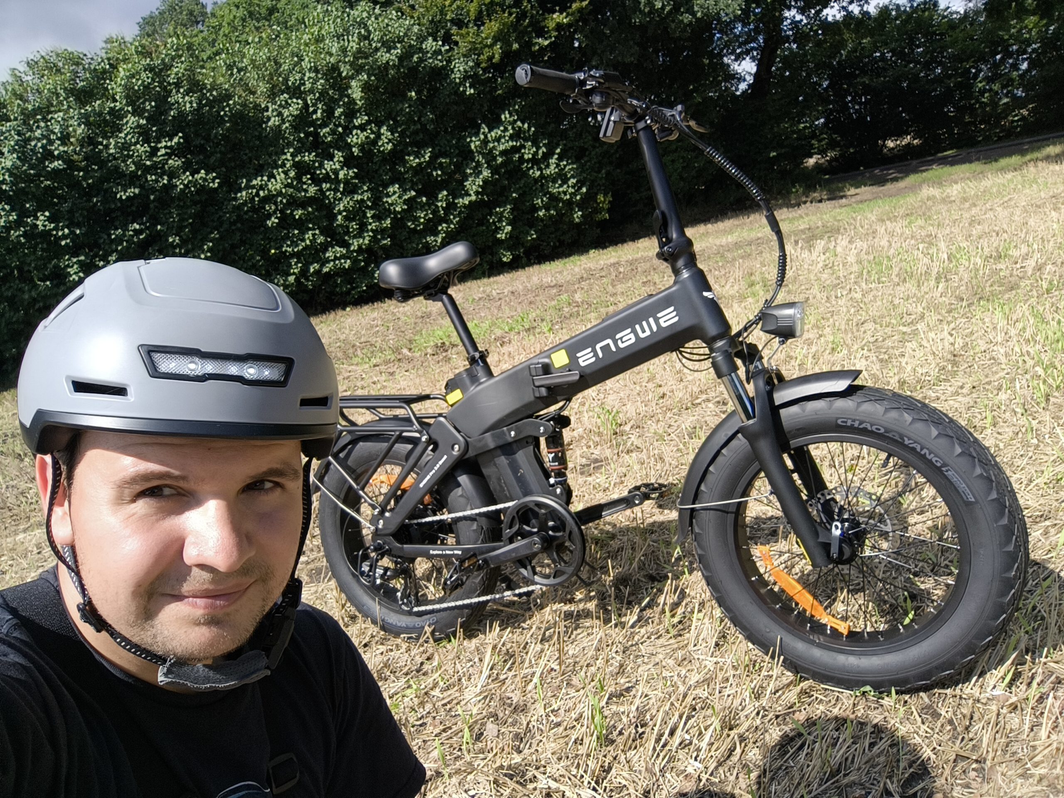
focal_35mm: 24
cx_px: 532
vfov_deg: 56.8
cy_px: 399
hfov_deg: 71.6
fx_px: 738
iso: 50
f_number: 2.4
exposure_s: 1/2101
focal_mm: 3.27
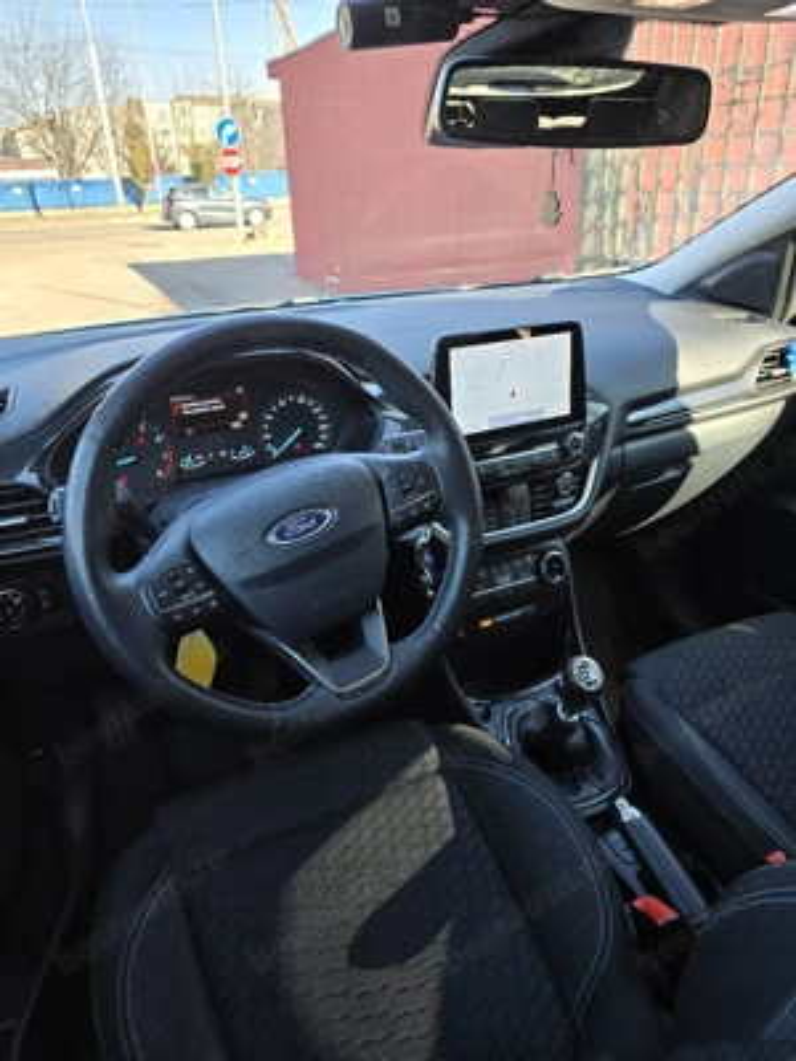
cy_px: 530
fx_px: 705
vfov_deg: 73.9
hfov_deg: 58.9
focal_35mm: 23
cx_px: 398
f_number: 1.7
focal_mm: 6.3
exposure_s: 1/182
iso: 64
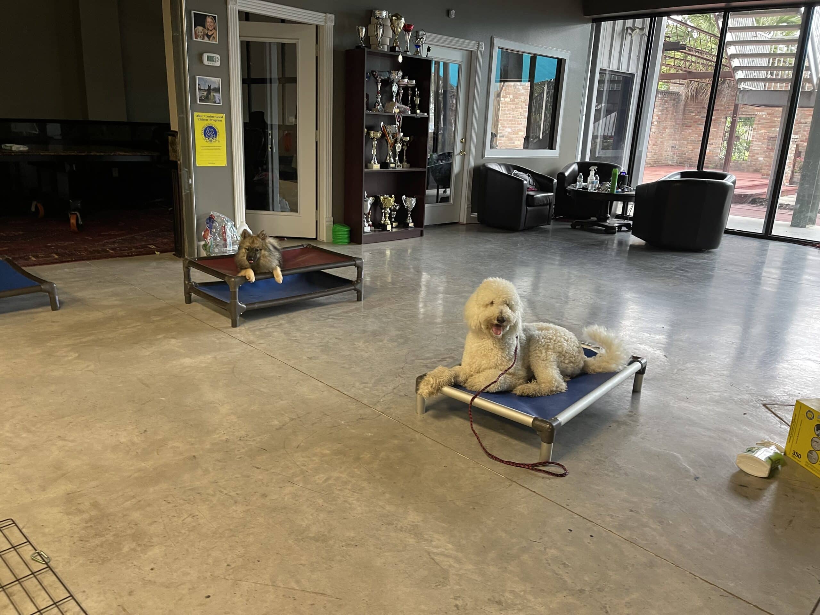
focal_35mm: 26
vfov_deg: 53.1
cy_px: 308
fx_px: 616
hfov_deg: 67.3
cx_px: 410
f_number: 1.6
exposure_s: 1/60
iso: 160
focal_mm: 5.1
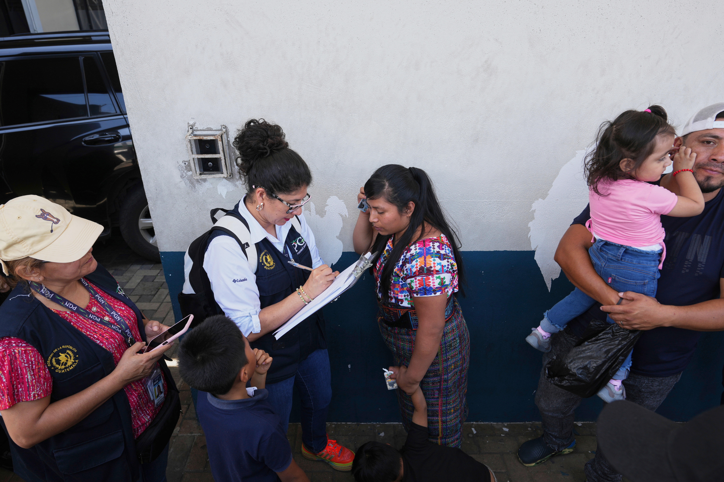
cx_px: 362
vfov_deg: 57.2
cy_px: 241
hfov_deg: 78.6
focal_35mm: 22
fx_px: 442
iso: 160
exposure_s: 1/160
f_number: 5.6
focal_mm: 22
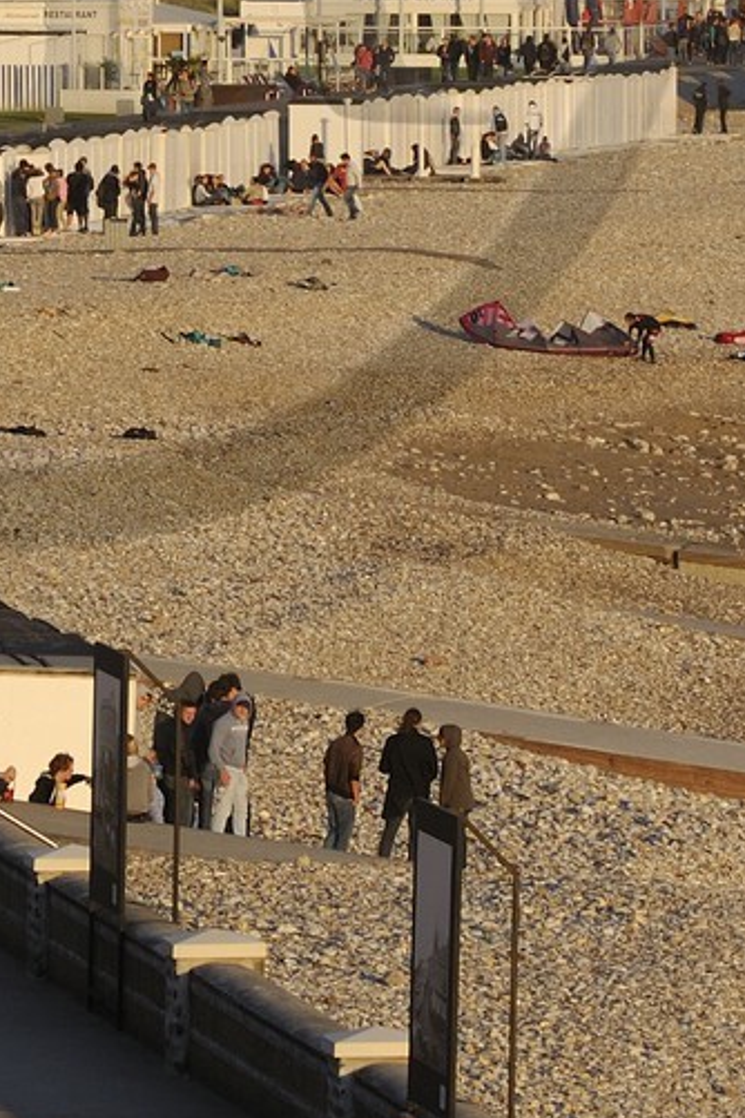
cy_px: -147
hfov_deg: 3.1
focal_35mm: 447
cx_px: 7
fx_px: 13875
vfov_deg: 4.6
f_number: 10
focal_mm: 140
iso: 200
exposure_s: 1/200
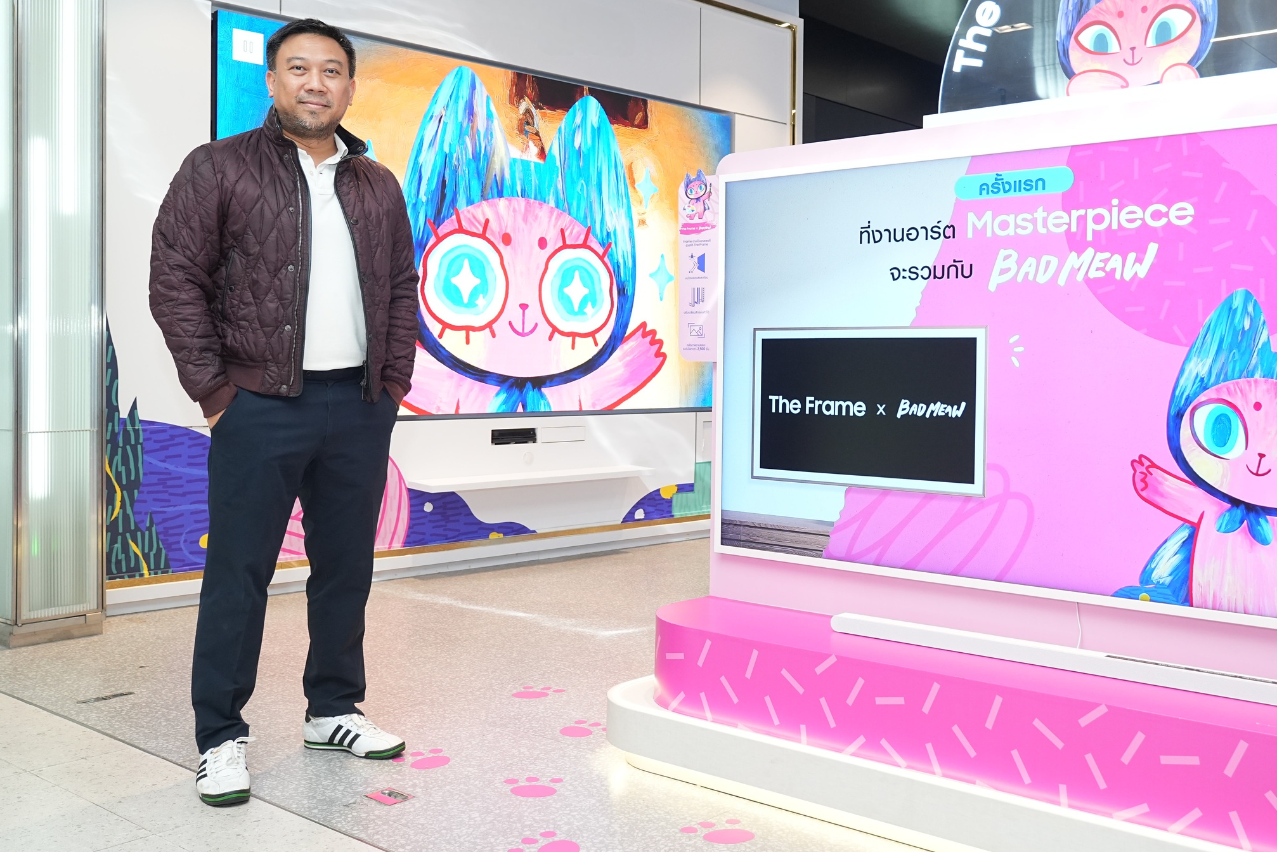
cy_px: 370
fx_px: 1277
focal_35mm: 36
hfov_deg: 52.8
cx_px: 758
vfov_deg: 36.8
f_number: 4.5
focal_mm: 29
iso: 1250
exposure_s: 1/161
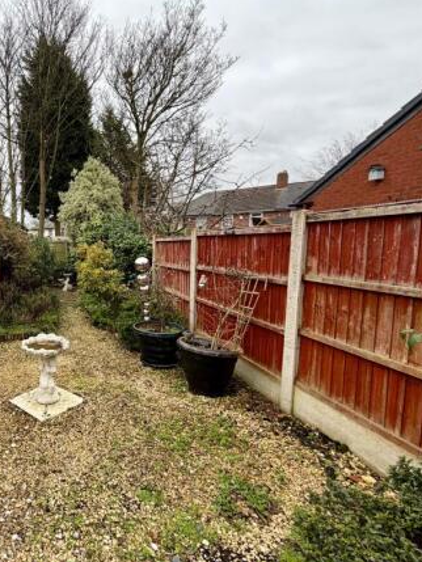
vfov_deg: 84.6
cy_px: 280
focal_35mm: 19
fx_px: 309
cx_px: 54
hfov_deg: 60.0
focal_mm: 2.22
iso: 40
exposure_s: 1/220
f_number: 2.2
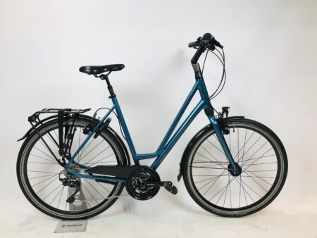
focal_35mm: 28
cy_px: 119
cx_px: 158
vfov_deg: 49.8
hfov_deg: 63.4
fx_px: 257
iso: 20
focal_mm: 3.99
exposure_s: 1/33
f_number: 1.8
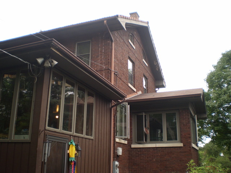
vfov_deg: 39.7
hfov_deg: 51.4
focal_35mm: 36
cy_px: 86
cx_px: 116
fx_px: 240
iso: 64
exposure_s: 1/200
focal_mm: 6.3
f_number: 3.1
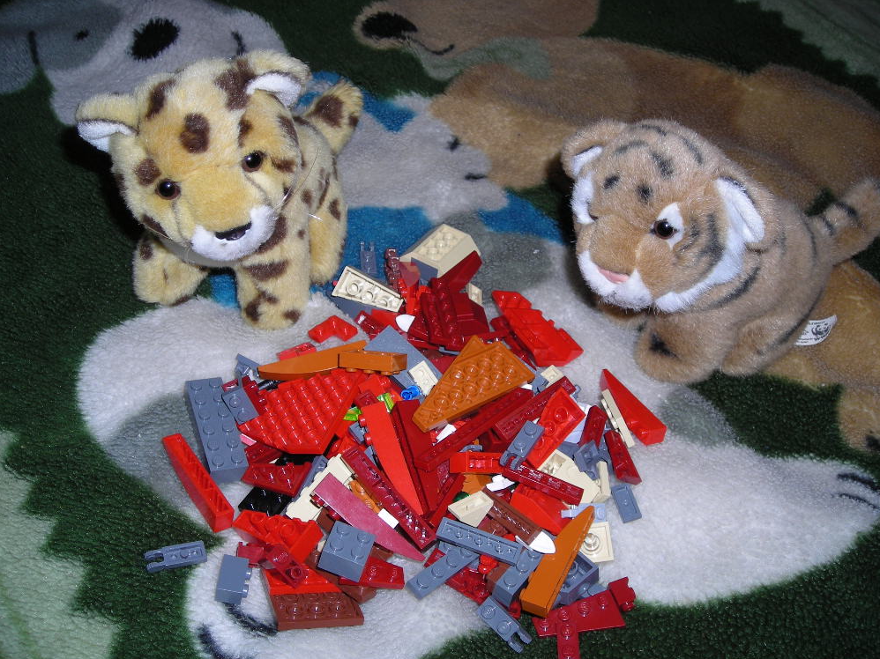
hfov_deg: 47.9
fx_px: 991
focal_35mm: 39
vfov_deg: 36.8
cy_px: 330
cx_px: 450
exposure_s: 1/60
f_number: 3.2
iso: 50
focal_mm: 6.3
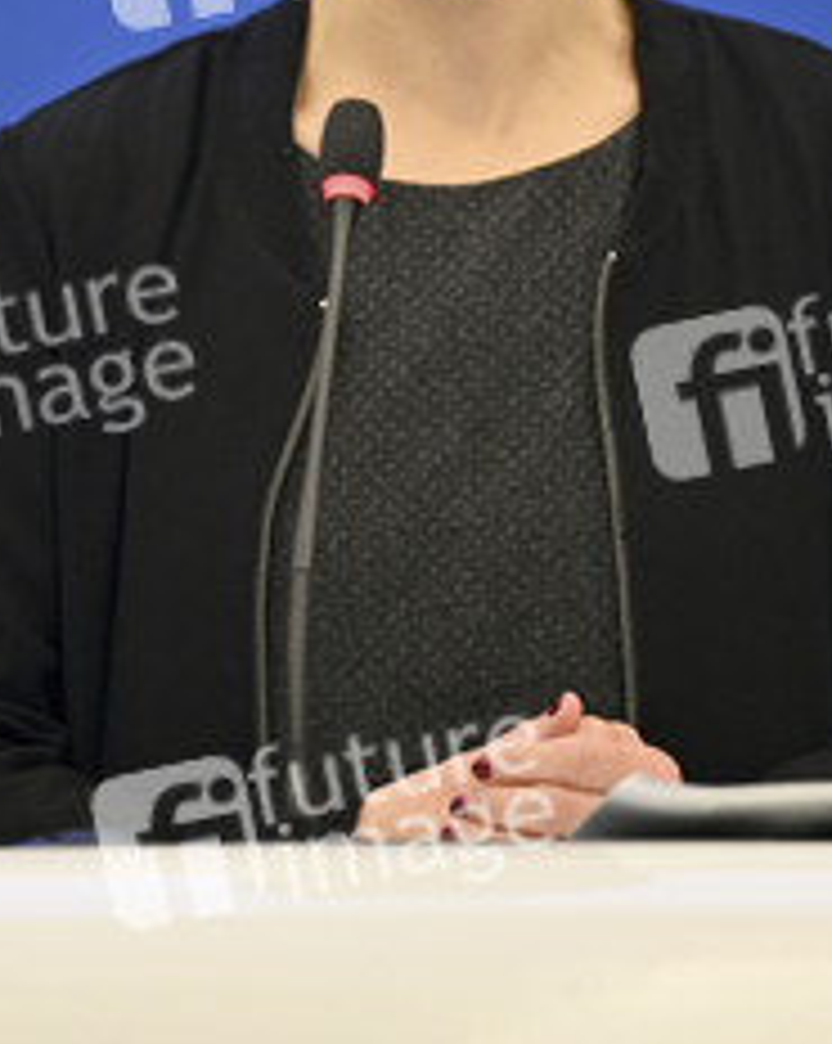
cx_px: 454
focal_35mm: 324
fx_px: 9992
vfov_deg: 6.0
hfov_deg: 4.8
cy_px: 148
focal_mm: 200
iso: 640
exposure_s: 1/160
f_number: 2.8
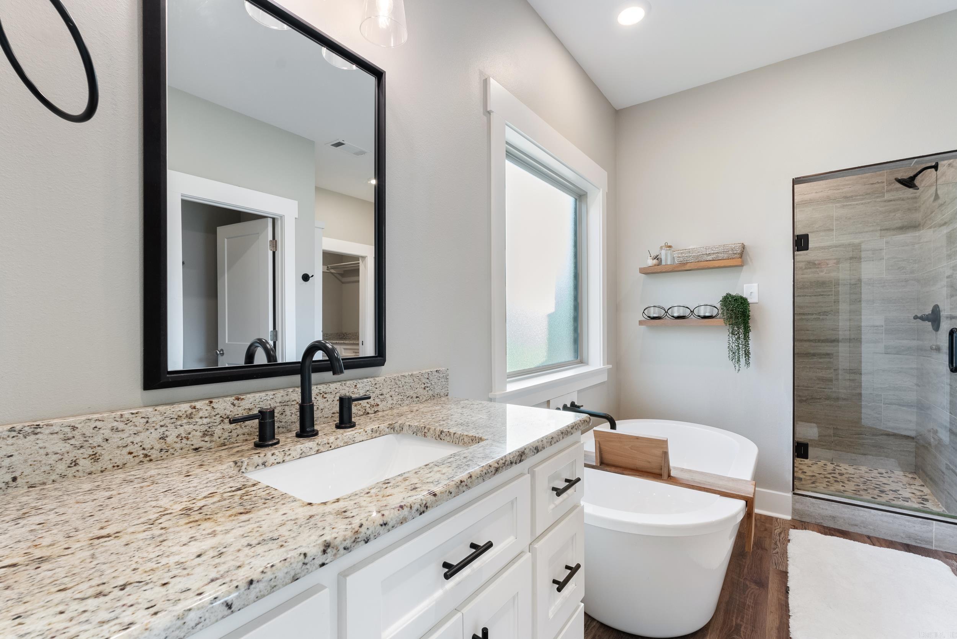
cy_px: 320
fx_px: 426
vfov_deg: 73.8
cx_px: 478
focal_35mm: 16
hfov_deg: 96.7
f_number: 9
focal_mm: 16
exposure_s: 1/6
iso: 640
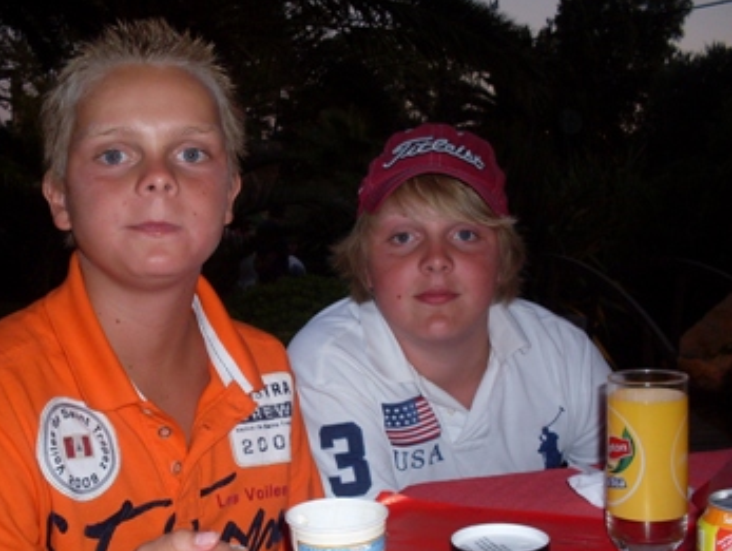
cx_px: 295
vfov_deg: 29.6
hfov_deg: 38.7
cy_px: 342
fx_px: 1037
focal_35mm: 49
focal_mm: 6.3
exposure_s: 1/45
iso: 100
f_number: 2.8
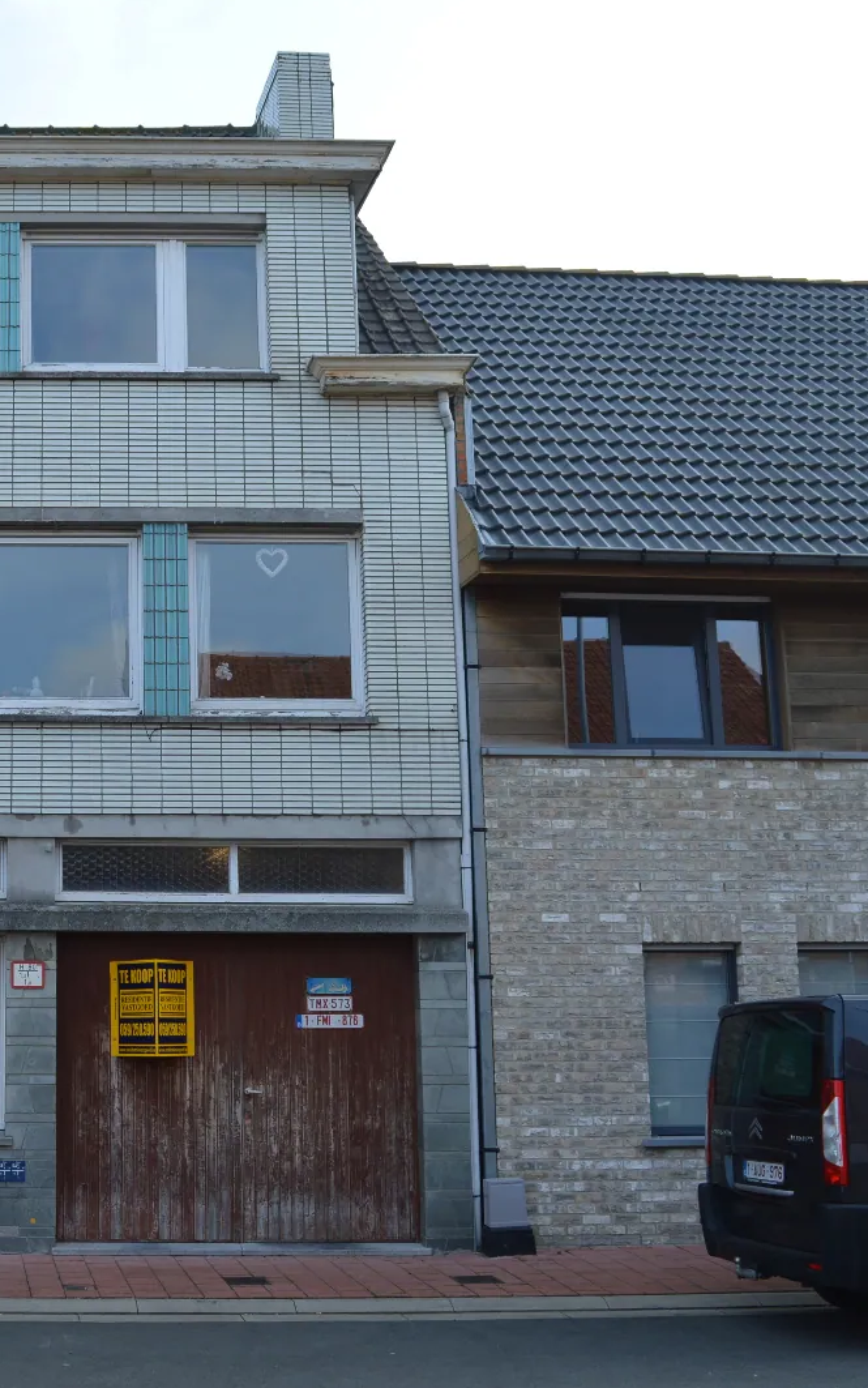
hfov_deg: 28.7
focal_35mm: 42
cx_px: 0
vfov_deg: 47.2
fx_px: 1589
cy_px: 691
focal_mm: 18
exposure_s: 1/200
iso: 100
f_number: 7.1
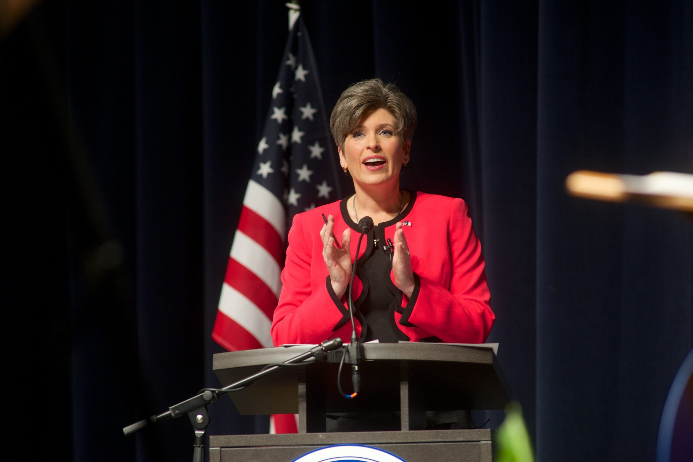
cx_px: 346
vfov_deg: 4.6
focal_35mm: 300
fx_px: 5777
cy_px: 231
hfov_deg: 6.9
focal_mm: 300
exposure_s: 1/125
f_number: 5.6
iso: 800
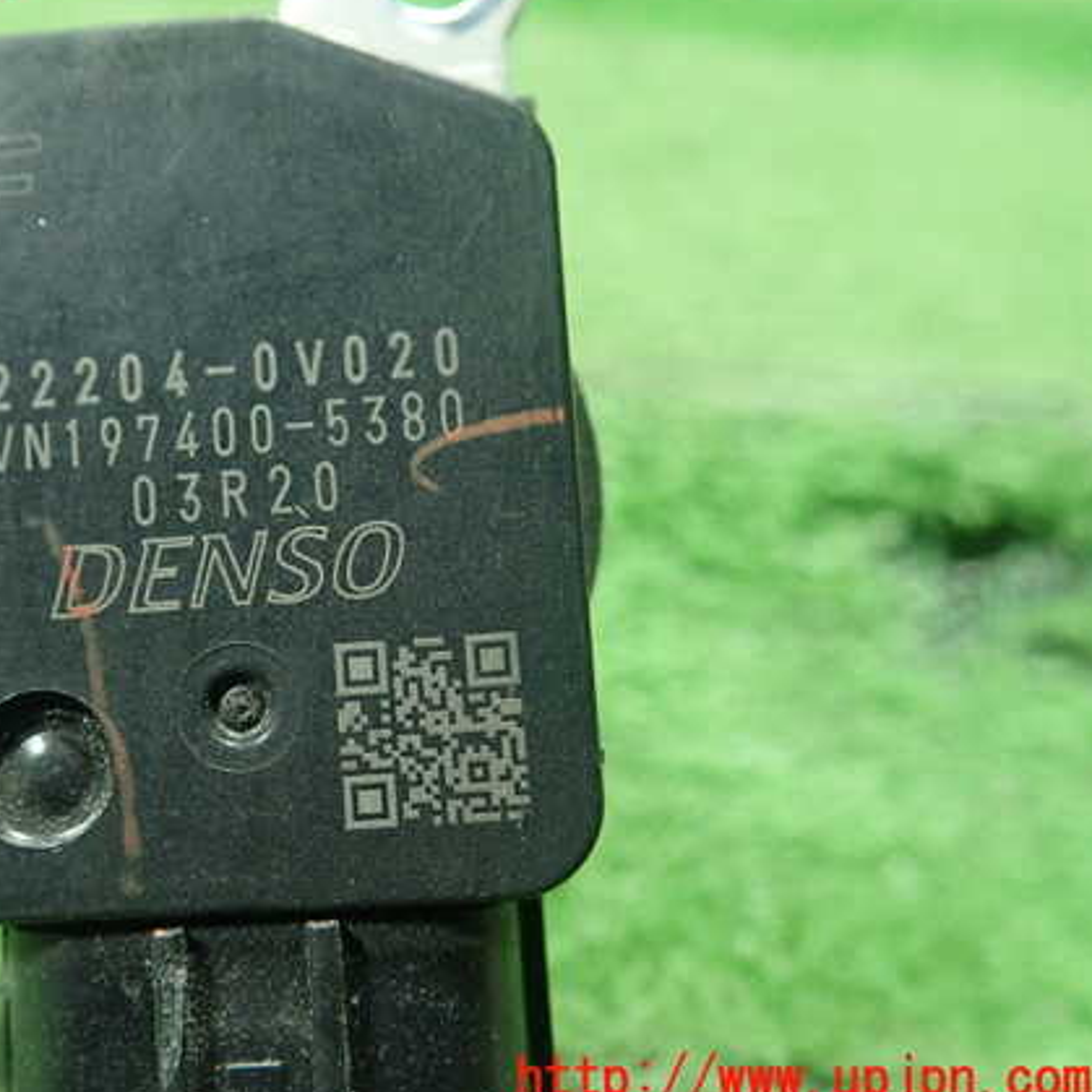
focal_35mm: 38
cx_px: 323
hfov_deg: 43.0
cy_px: 526
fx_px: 1356
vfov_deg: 43.9
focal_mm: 5.5
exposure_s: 1/100
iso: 800
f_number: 2.3
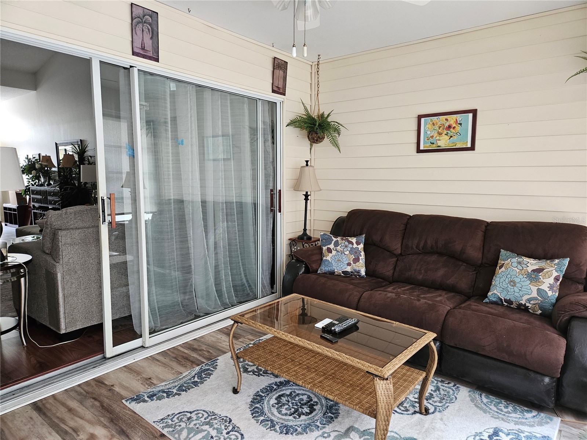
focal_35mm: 23
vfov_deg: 58.9
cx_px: 294
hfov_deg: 73.9
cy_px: 220
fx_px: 390
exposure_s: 1/120
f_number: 1.8
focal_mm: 5.4
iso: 400
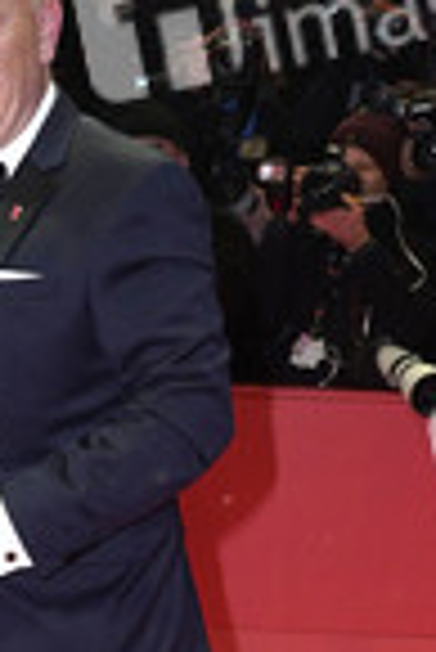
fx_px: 1794
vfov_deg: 19.9
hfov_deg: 13.4
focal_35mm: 99
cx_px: -108
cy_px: 670
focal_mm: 36
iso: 640
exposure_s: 1/160
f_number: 5.6
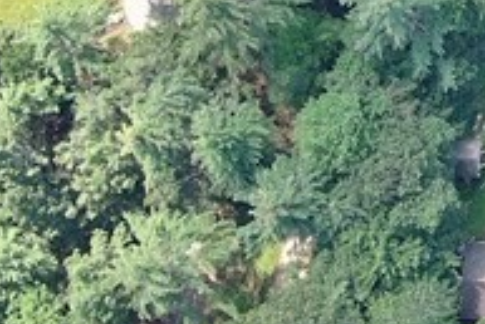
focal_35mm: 154
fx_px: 2076
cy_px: -433
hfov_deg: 12.1
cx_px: 897
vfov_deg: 8.3
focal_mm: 10.57
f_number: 2.8
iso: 166
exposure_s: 1/25.1
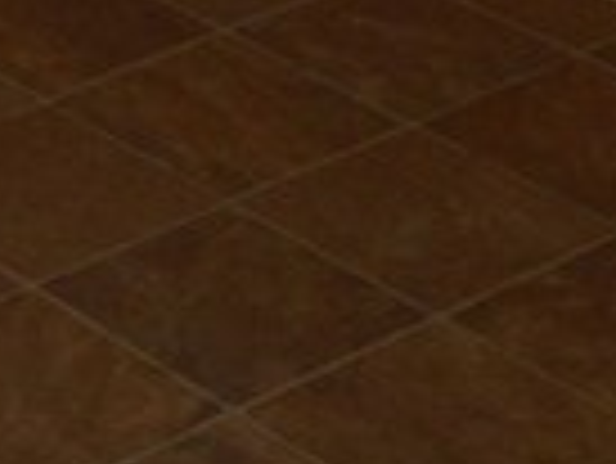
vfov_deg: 7.0
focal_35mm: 187
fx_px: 3331
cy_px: -1023
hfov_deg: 10.0
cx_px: -504
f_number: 3.7
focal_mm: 4.5
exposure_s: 1/30
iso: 110
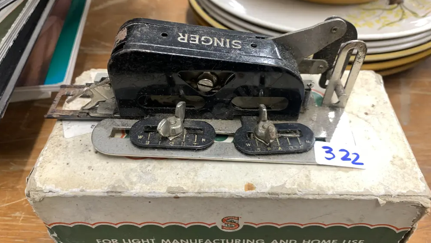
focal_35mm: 29
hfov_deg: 66.1
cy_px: 114
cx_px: 216
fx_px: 331
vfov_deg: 40.2
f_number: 1.8
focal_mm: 4.25
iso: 80
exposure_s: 1/50
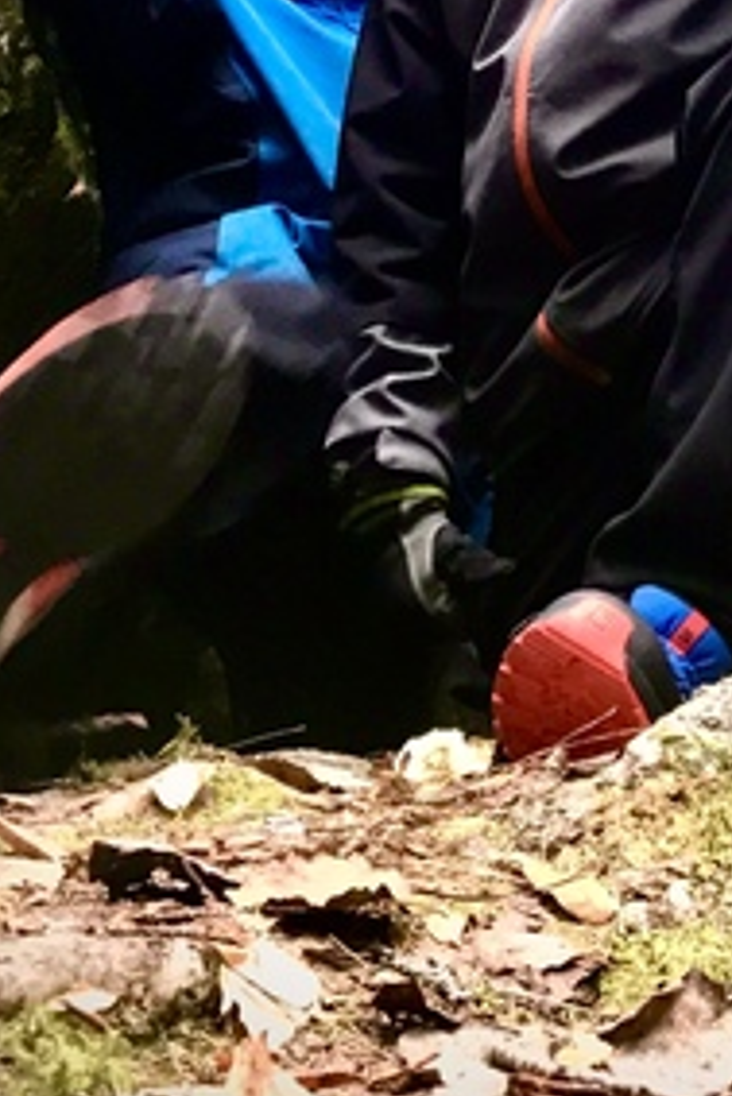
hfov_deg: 17.1
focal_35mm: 79
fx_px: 2406
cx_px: 647
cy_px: -159
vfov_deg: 23.8
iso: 64
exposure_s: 1/17
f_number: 1.8
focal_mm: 3.99
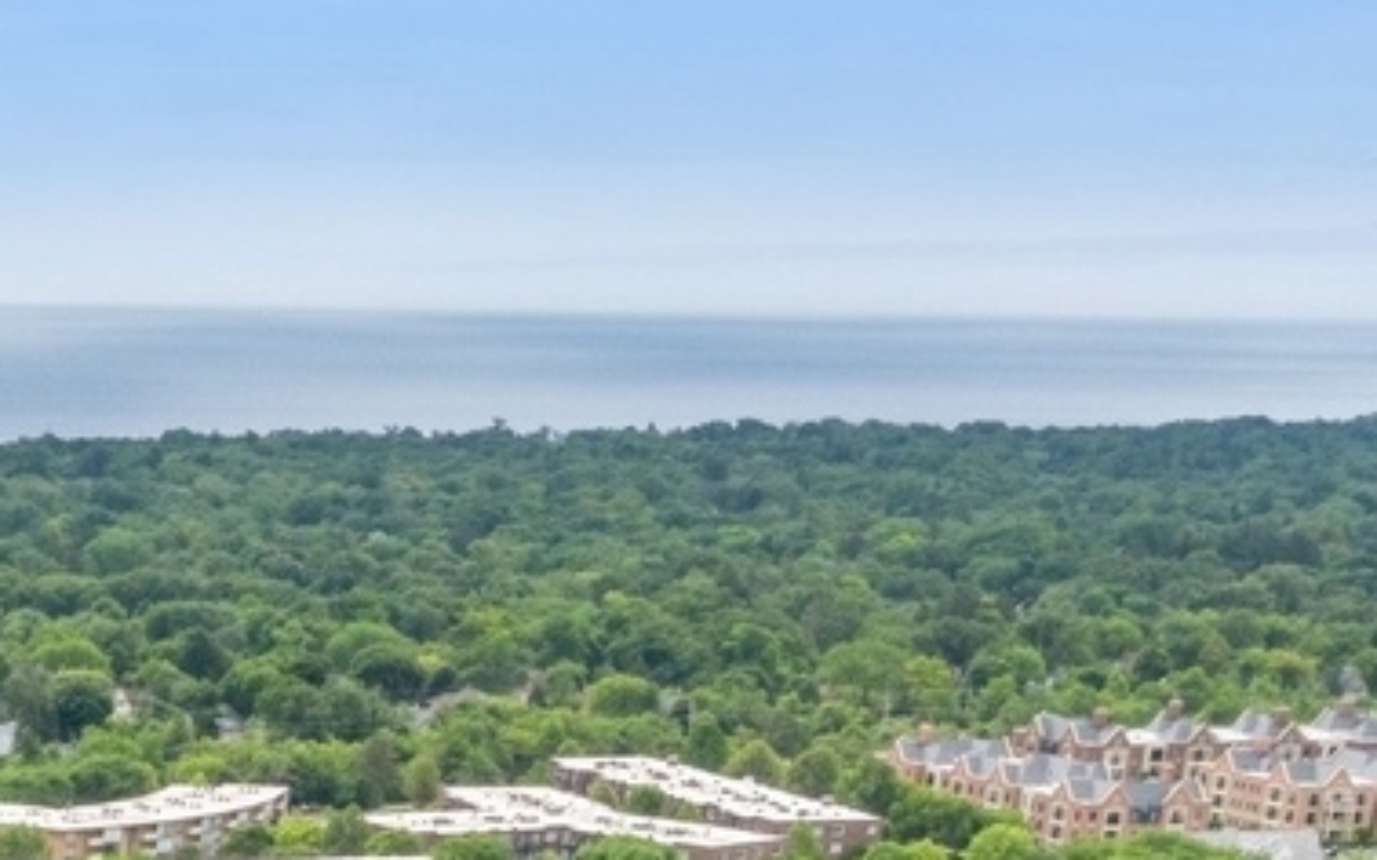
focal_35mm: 97
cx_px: -537
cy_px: 1920
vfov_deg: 11.6
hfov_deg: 19.3
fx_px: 3639
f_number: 11
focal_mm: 12.29
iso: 200
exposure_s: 1/240
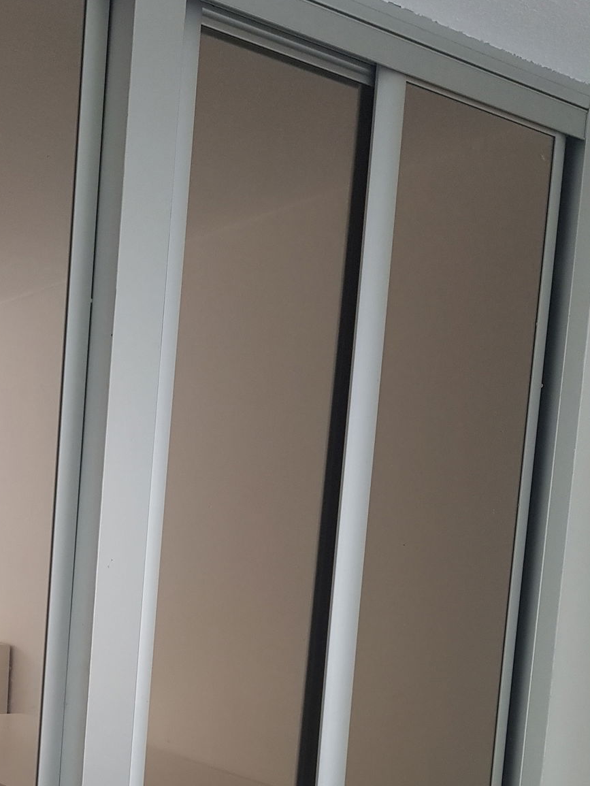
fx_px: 1090
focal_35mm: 48
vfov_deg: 37.6
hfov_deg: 29.0
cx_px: 55
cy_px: 673
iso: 80
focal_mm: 4.2
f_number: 1.7
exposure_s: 1/50
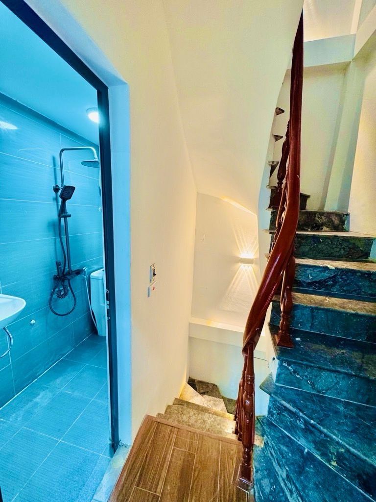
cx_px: 188
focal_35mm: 14
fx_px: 203
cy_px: 251
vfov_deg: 102.1
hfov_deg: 85.7
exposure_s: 1/50
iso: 200
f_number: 2.2
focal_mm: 2.22
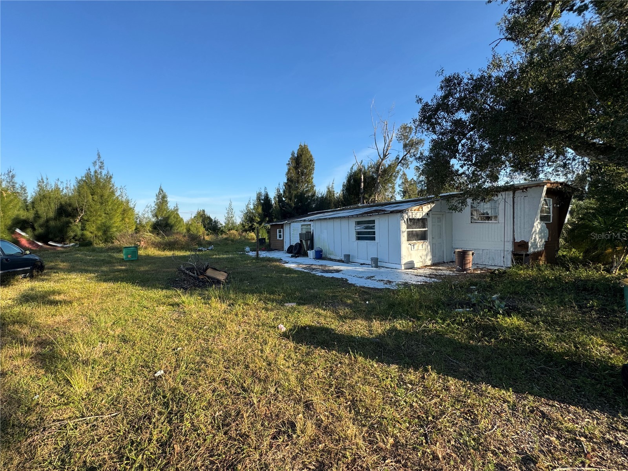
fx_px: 254
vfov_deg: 85.7
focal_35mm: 14
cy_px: 236
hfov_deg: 102.1
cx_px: 314
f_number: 2.2
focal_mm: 2.22
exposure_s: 1/804
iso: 40
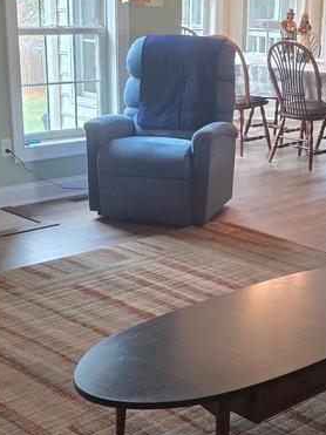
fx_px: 842
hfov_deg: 21.8
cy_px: 247
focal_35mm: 67
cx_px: 218
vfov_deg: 28.9
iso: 320
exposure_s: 1/120
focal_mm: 6.25
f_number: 1.7
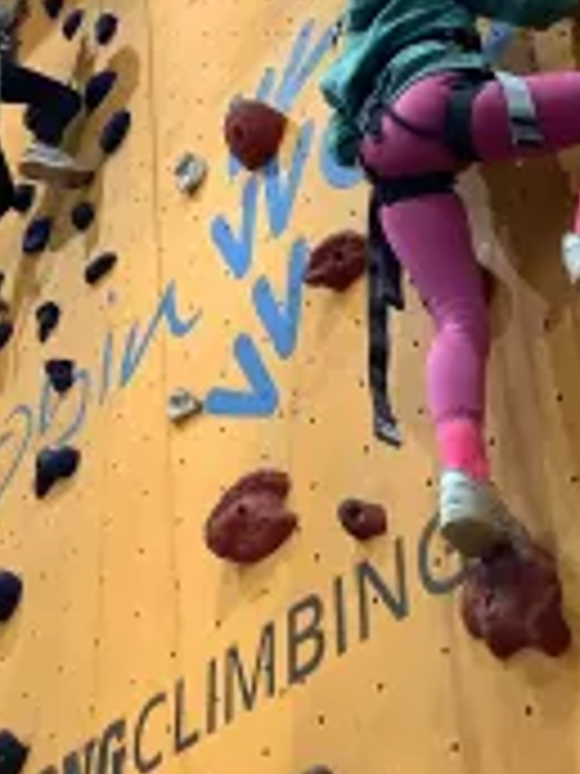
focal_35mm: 65
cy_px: 202
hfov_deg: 22.5
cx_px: 220
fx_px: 1452
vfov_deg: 29.4
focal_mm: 3.3
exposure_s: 1/50
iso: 125
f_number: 2.4
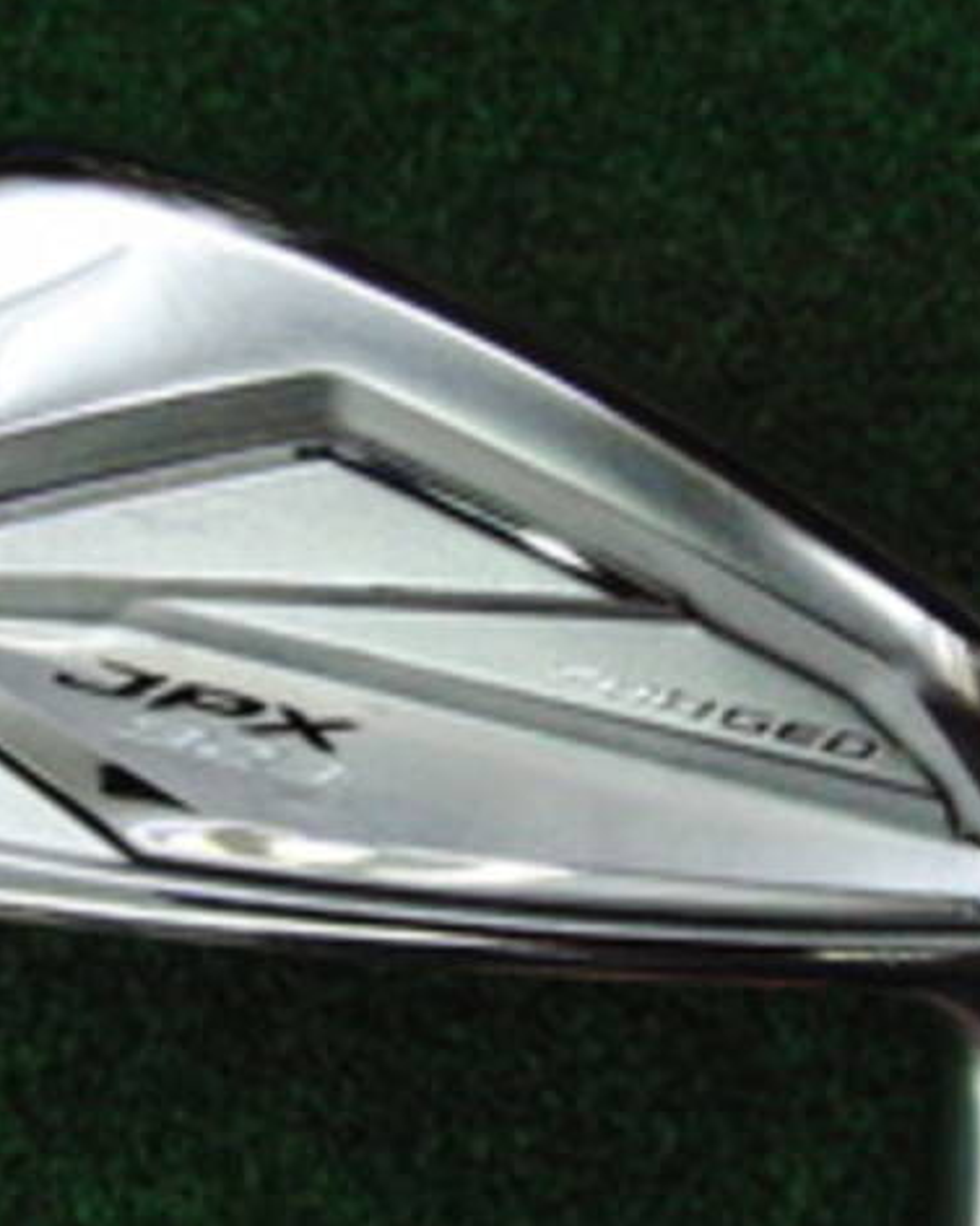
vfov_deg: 38.1
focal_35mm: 49
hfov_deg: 30.7
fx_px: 1778
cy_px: 613
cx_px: 369
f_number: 3.6
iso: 3200
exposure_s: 1/800
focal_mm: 6.42
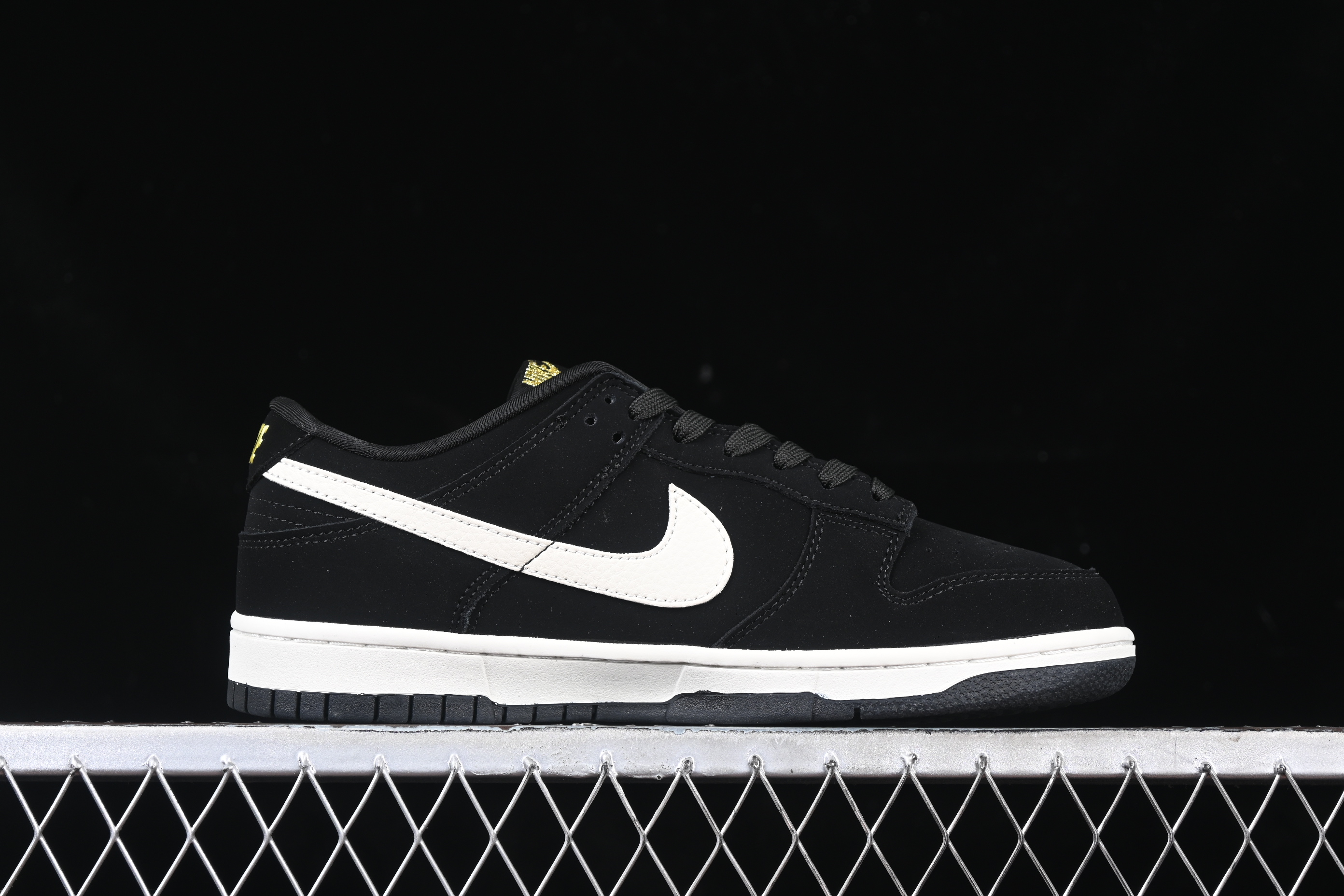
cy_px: 448
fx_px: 2800
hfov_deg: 27.0
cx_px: 672
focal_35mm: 75
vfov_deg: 18.2
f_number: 6.3
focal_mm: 50
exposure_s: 1/50
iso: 160
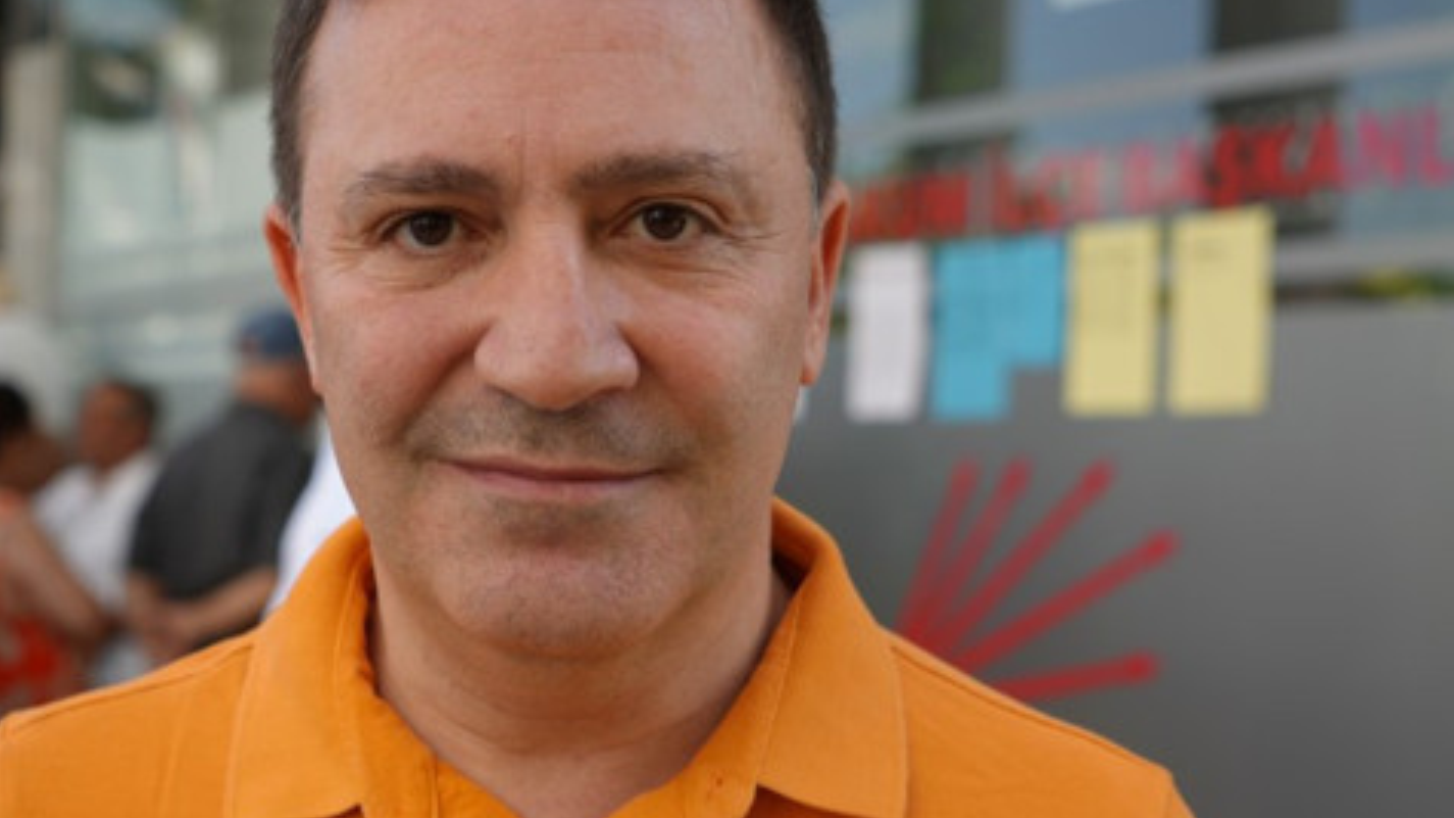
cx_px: 612
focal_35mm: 73
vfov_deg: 16.5
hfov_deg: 28.9
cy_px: 476
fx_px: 2814
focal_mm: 43
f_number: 4.5
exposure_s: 1/250
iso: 100
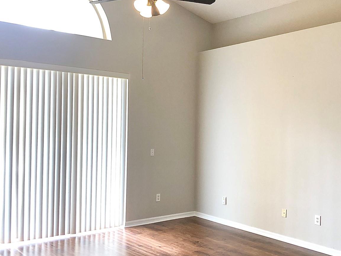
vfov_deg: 36.8
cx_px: 166
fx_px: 384
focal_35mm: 39
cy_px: 130
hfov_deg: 47.9
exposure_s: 1/30
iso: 25
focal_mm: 3.99
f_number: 1.8
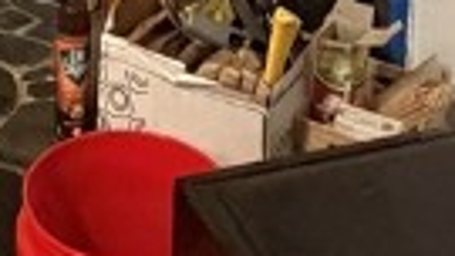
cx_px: 91
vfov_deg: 7.8
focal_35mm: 116
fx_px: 1400
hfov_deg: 18.3
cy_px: -687
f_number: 2.2
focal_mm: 2.22
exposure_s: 1/60
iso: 640
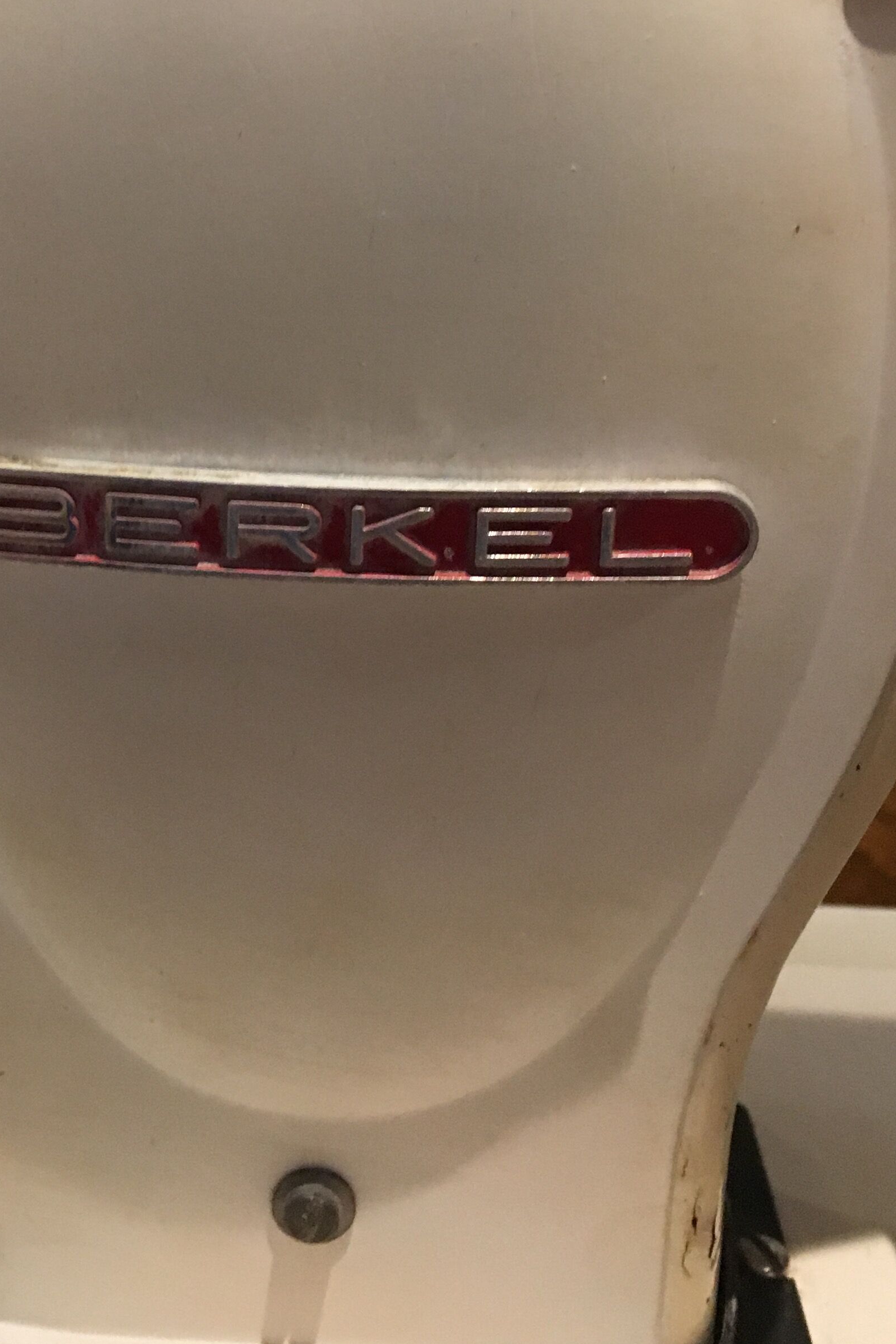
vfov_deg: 38.1
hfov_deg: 26.4
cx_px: 309
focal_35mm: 51
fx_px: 1904
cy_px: 367
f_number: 2.2
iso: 200
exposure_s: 1/33
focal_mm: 4.15
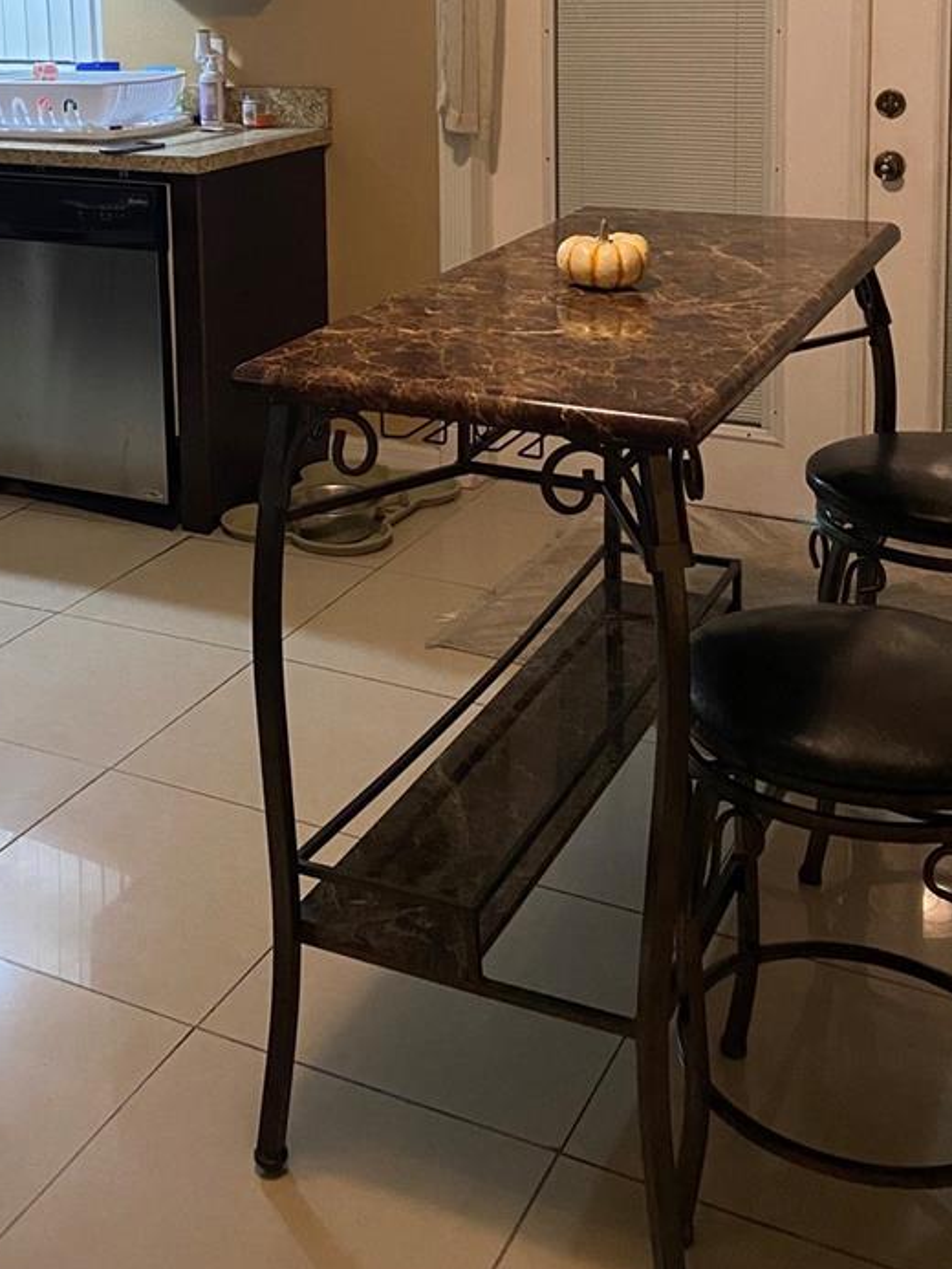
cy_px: 187
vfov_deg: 39.7
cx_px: 326
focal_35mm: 45
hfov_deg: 32.0
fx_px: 1650
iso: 640
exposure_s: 1/30
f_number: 1.8
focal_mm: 4.25
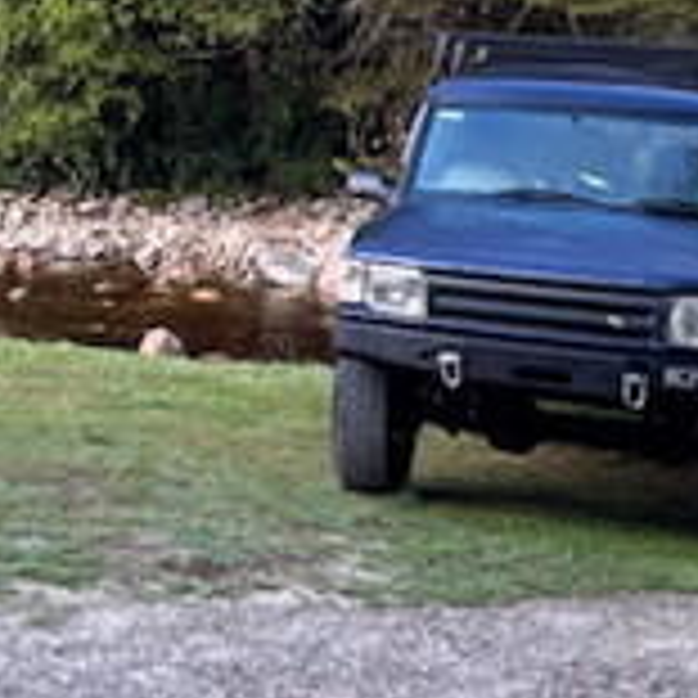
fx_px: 2190
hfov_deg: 17.4
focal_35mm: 96
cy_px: -410
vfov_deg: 16.2
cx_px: -113
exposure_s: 1/99
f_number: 2.2
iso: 50
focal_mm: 2.22
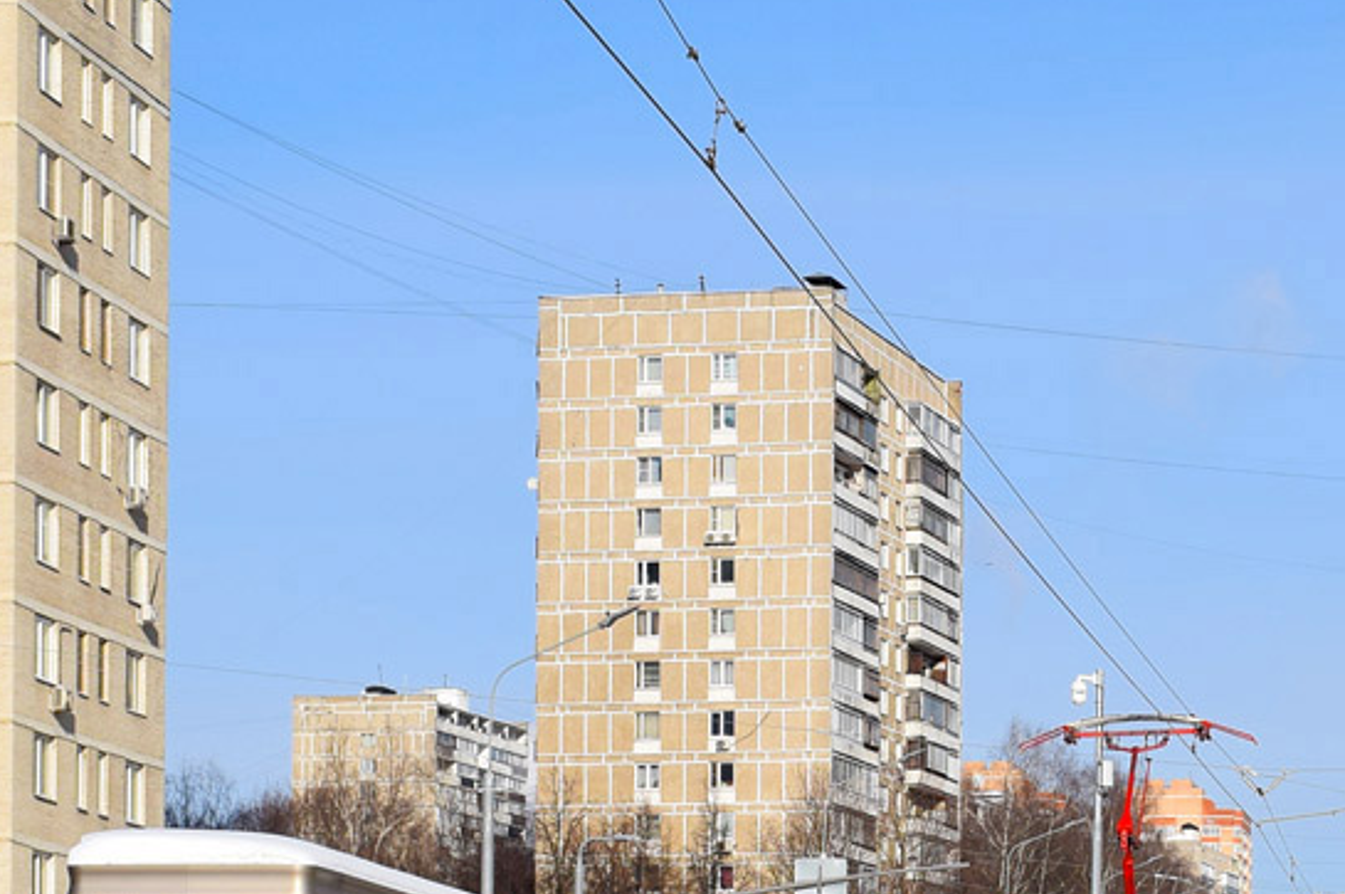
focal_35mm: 111
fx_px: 4156
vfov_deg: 12.2
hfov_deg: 18.2
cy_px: 777
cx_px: 1103
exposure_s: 1/640
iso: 200
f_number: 9
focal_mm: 27
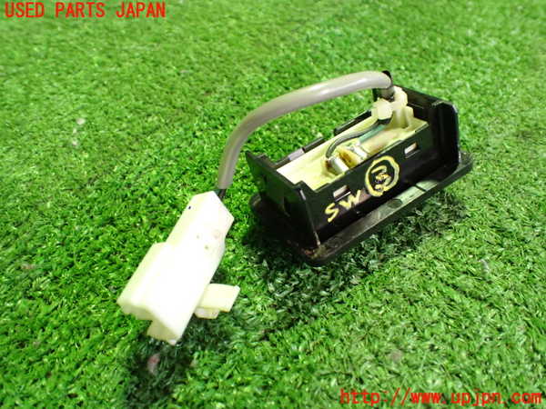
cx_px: 273
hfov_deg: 60.0
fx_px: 473
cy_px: 204
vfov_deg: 46.8
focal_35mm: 30
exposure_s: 1/30
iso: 1000
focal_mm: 5.4
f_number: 2.3
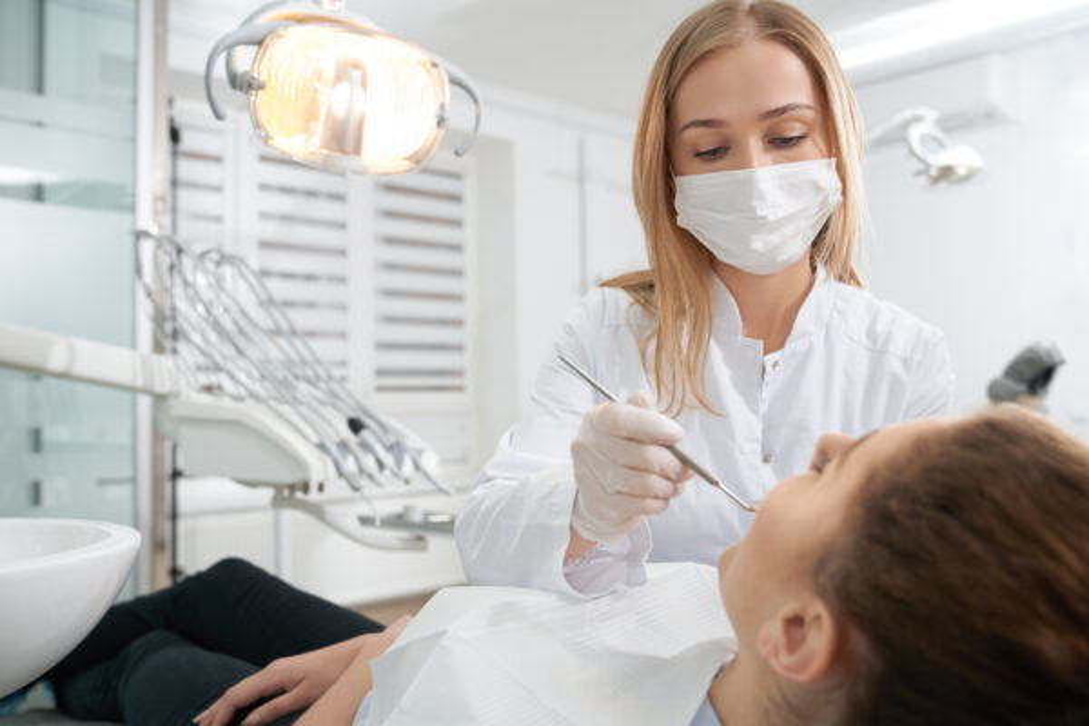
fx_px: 968
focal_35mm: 32
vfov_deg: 41.1
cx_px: 544
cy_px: 363
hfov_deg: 58.7
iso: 250
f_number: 3.5
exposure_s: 1/160
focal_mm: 32
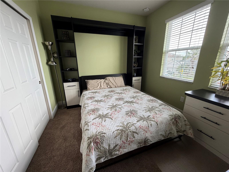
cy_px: 86
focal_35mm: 14
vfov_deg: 85.7
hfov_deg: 102.1
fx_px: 93
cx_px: 114
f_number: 2.2
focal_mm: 2.22
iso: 250
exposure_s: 1/121
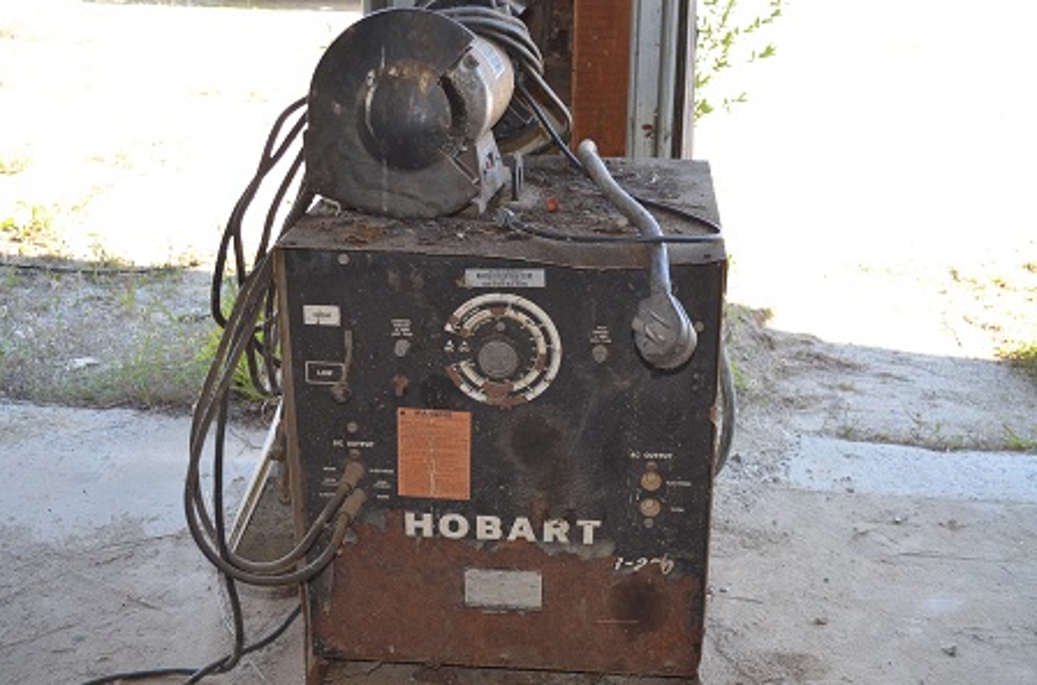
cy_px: 342
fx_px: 1250
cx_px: 518
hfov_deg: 45.1
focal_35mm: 44
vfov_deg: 30.7
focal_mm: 29
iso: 250
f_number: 4.5
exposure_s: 1/125
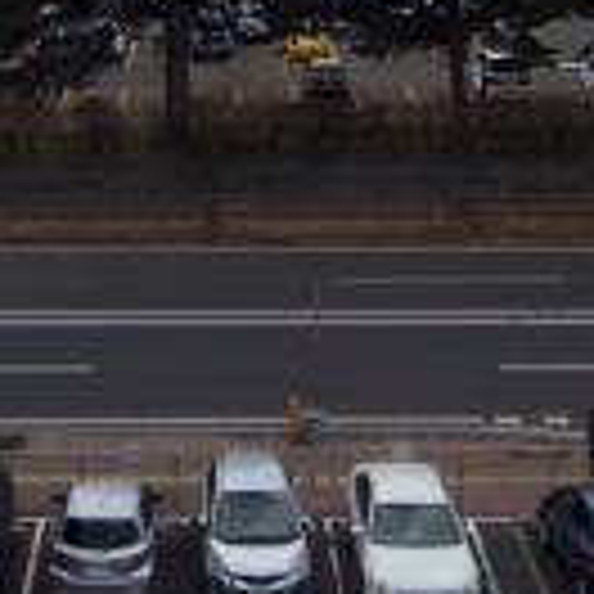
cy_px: -135
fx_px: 1825
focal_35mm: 94
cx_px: 212
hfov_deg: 18.4
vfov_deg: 17.5
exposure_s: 1/1000
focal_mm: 4
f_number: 3.1
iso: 100
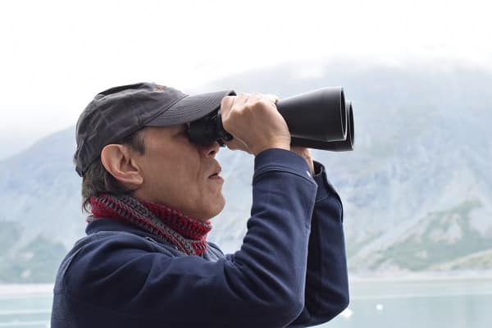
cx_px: 246
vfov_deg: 18.2
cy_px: 164
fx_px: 1025
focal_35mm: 75
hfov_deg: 27.0
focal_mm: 50
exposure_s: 1/200
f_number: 7.1
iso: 400
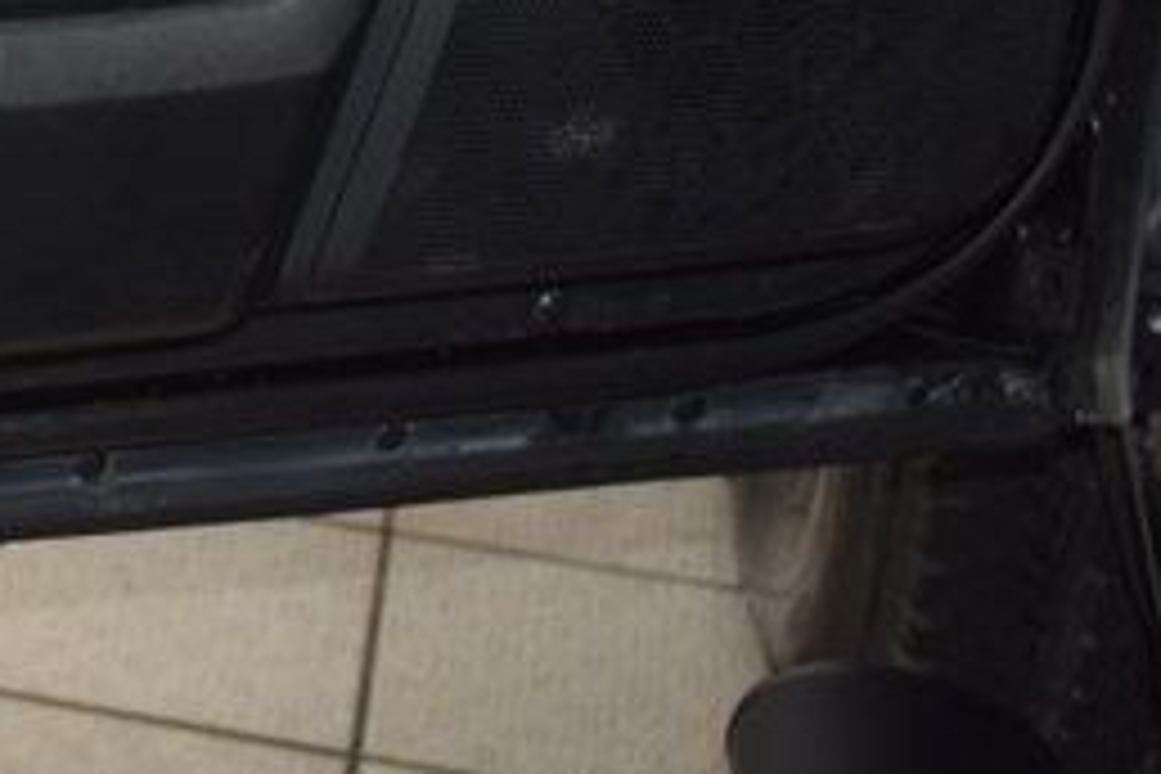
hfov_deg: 13.1
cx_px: -842
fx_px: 4611
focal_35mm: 143
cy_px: -646
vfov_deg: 9.1
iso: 800
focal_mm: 24
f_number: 4
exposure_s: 1/60
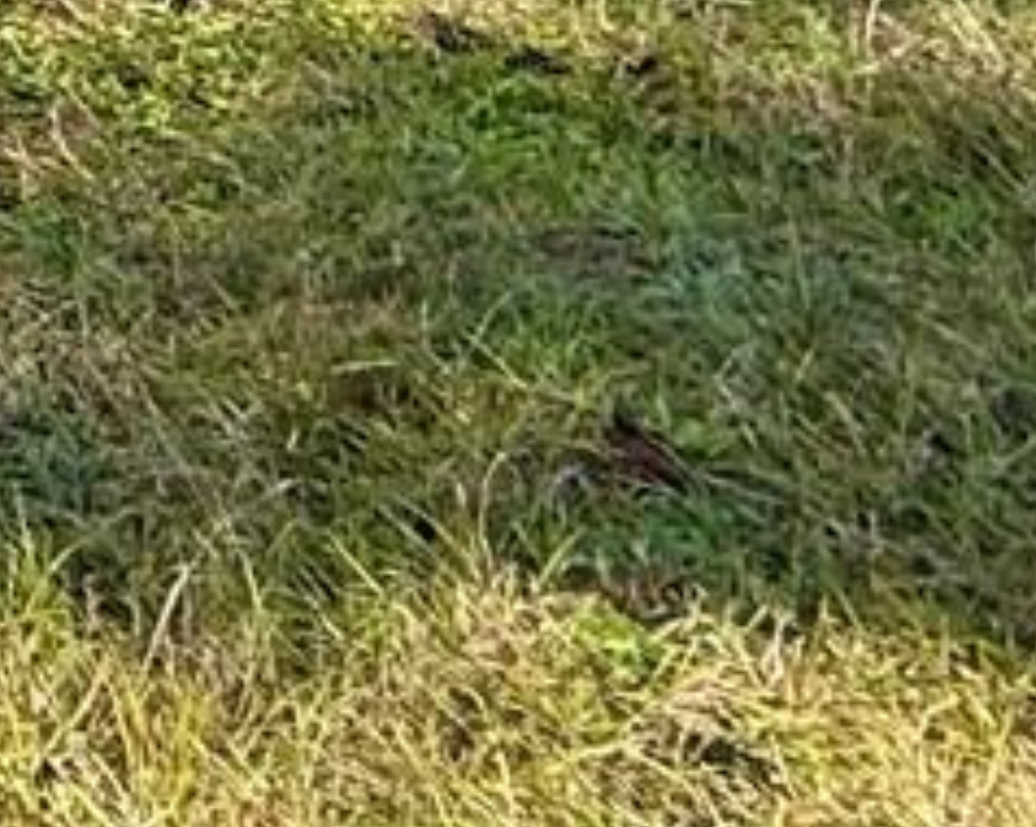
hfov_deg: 12.3
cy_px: -1223
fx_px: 2819
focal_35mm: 92
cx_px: -1863
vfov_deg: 12.6
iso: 64
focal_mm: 2.22
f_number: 2.2
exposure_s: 1/214
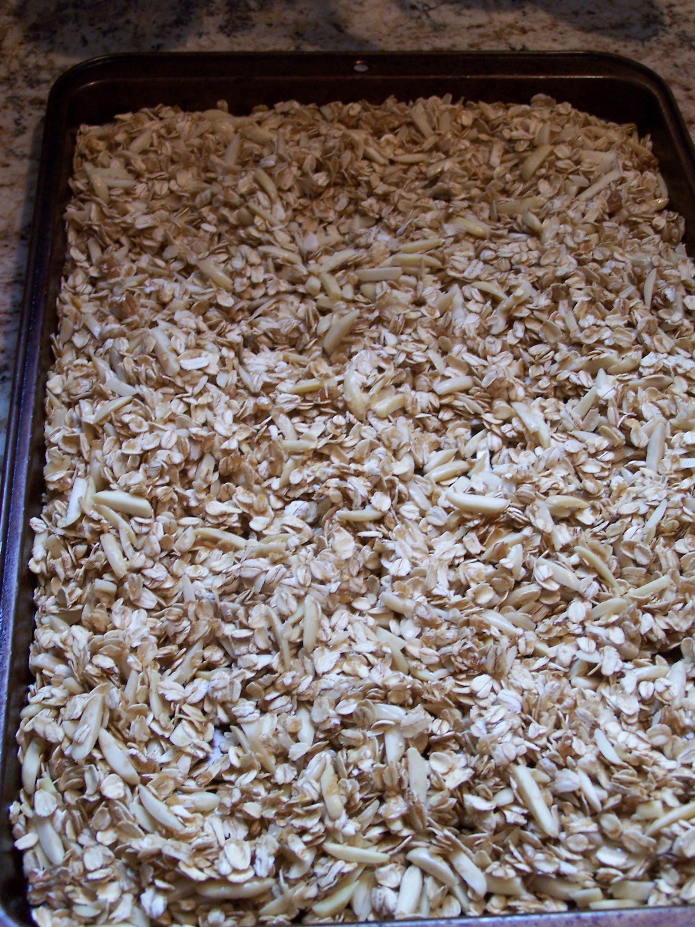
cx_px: 348
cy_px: 464
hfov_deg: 26.1
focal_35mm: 56
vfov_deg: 34.3
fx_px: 1499
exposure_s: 1/15
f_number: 3.1
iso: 140
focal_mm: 9.3
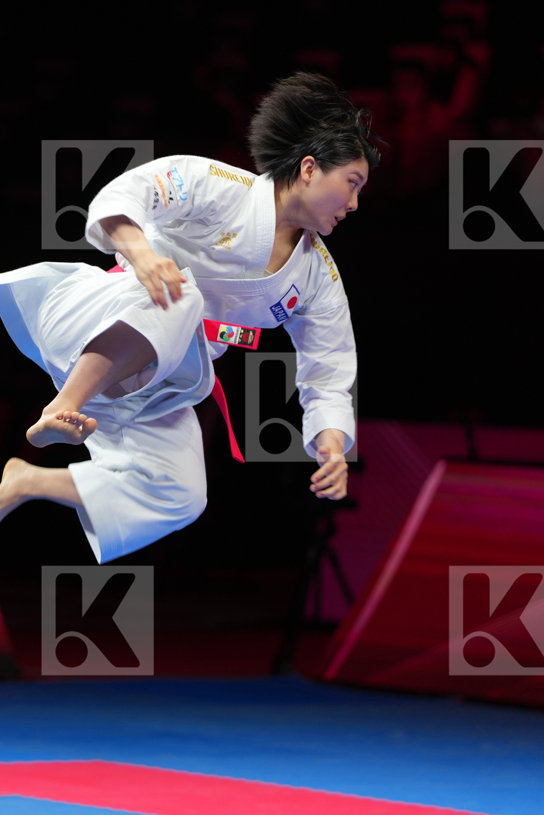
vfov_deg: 7.8
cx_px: 98
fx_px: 5982
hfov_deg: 5.2
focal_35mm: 264
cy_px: 408
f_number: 2.8
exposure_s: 1/500
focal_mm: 175
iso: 320
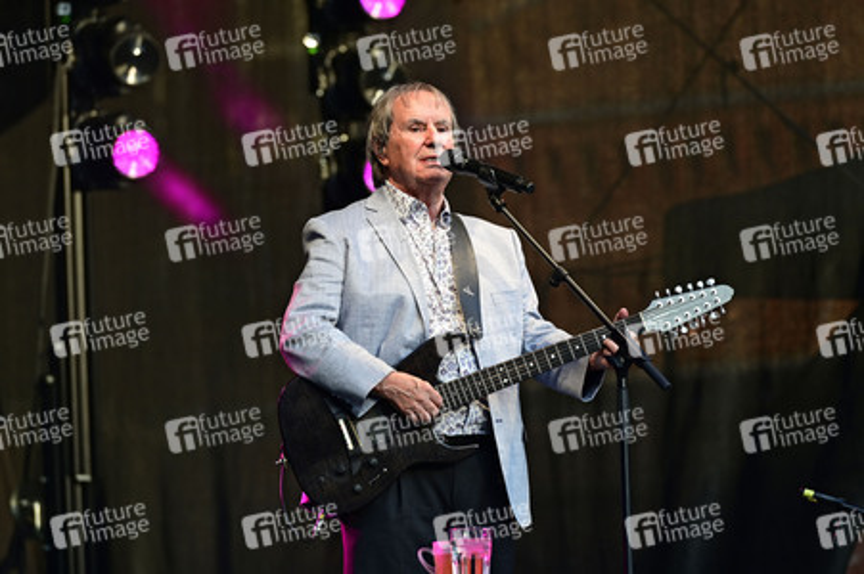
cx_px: 432
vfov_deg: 6.9
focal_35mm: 200
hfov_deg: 10.3
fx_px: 4796
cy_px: 287
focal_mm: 200
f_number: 4.5
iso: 320
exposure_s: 1/500
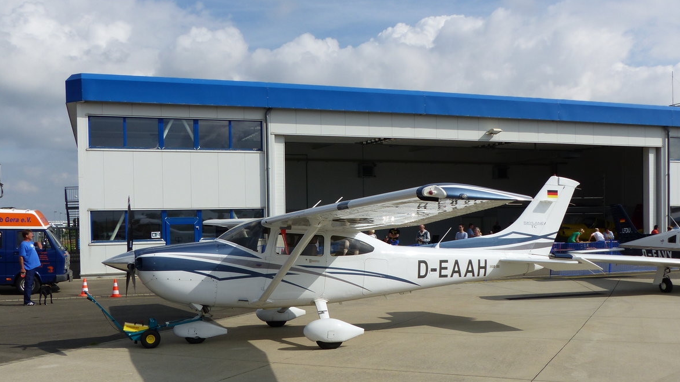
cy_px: 232
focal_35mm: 38
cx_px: 348
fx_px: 685
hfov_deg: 52.8
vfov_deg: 31.1
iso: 100
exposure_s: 1/1600
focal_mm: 6
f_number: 4.5
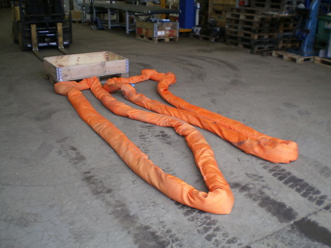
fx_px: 344
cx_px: 166
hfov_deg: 51.4
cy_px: 124
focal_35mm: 36
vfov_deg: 39.7
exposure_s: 1/13
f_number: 3.1
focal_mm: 6.3
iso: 125
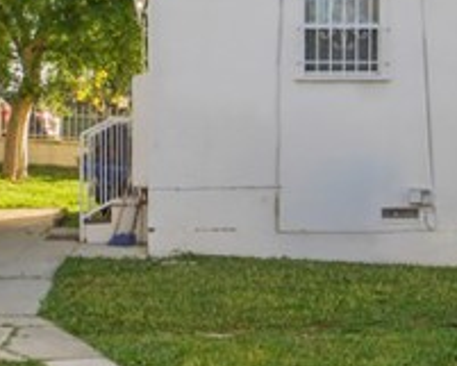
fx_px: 1264
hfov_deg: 20.5
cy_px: 160
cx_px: 218
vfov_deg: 16.5
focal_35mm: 93
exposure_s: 1/30
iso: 100
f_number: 16
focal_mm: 13
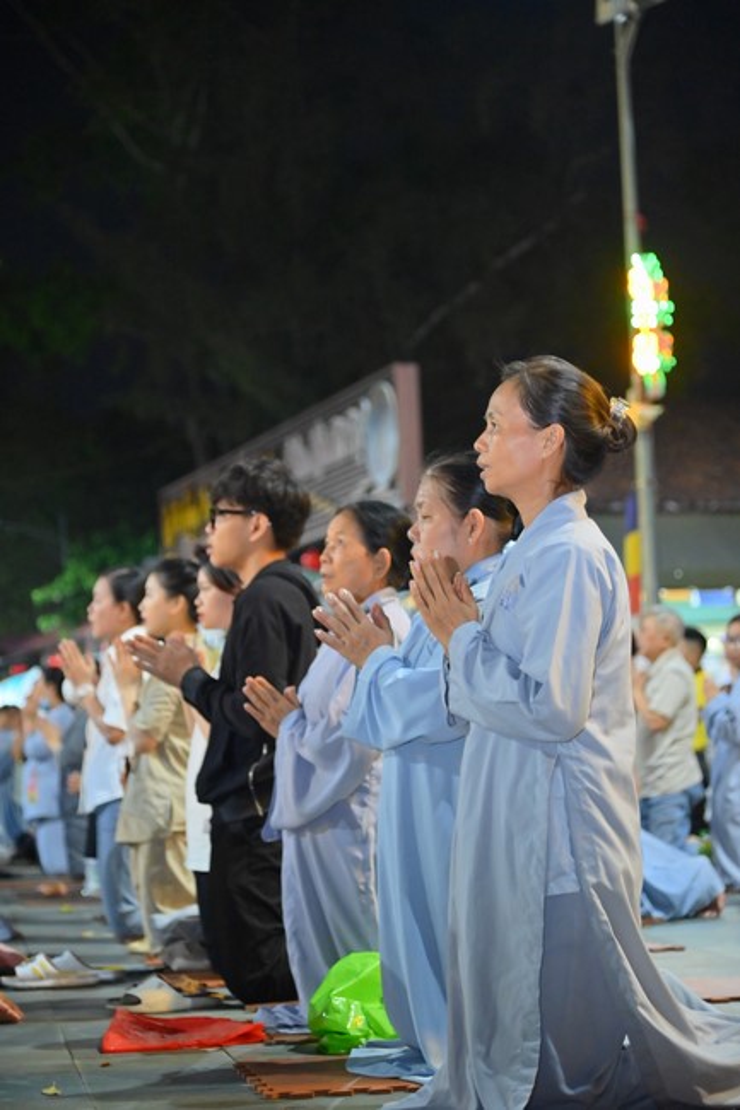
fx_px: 2529
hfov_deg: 16.6
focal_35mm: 82
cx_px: 370
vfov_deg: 24.8
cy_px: 555
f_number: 4
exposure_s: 1/60
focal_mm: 82
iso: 4000
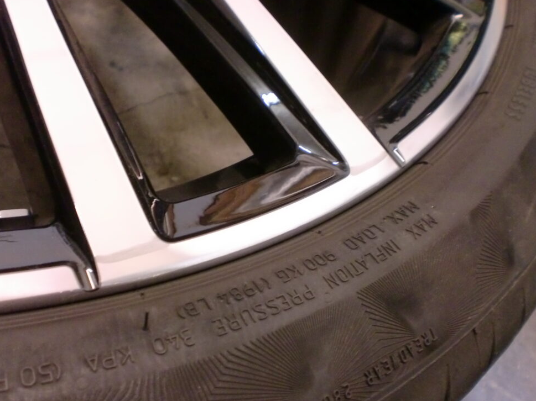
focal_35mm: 37
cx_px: 263
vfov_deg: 38.6
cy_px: 209
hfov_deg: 50.2
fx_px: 573
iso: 400
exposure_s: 1/20
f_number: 3.1
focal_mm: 6.3
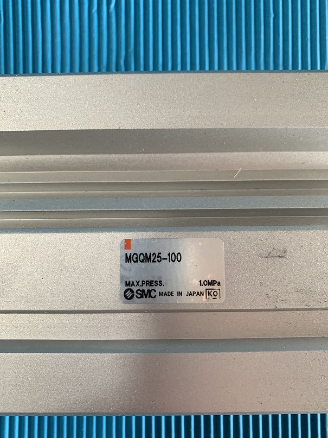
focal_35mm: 26
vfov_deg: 67.3
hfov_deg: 53.1
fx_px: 329
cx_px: 164
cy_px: 219
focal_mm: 4.25
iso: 125
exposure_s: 1/60
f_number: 1.8
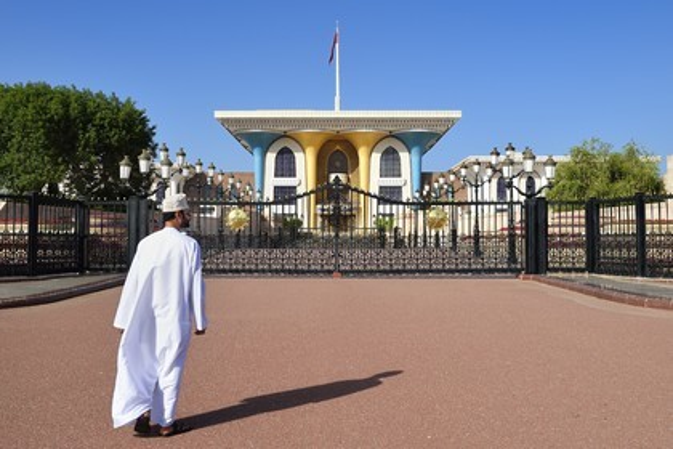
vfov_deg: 41.1
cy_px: 224
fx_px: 598
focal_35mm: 32
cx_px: 336
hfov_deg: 58.7
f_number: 8
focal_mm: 32
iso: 200
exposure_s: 1/800
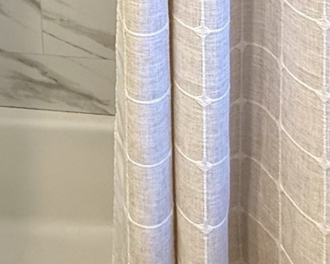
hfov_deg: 30.6
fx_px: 596
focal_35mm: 61
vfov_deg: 20.8
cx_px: 96
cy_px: -143
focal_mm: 2.22
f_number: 2.2
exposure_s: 1/120
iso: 320
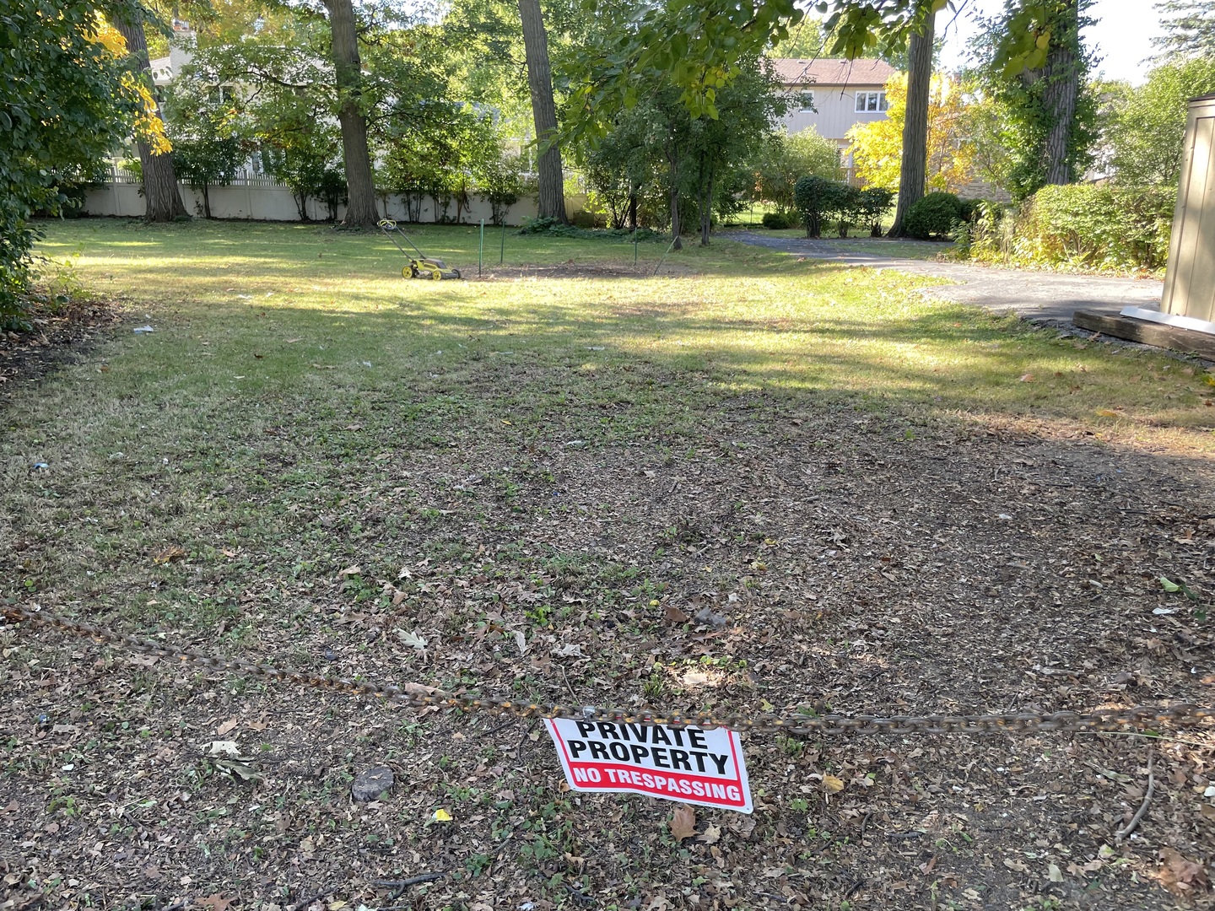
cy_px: 456
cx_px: 608
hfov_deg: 67.3
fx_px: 913
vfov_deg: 53.1
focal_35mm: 26
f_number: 1.6
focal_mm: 4.2
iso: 50
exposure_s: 1/121
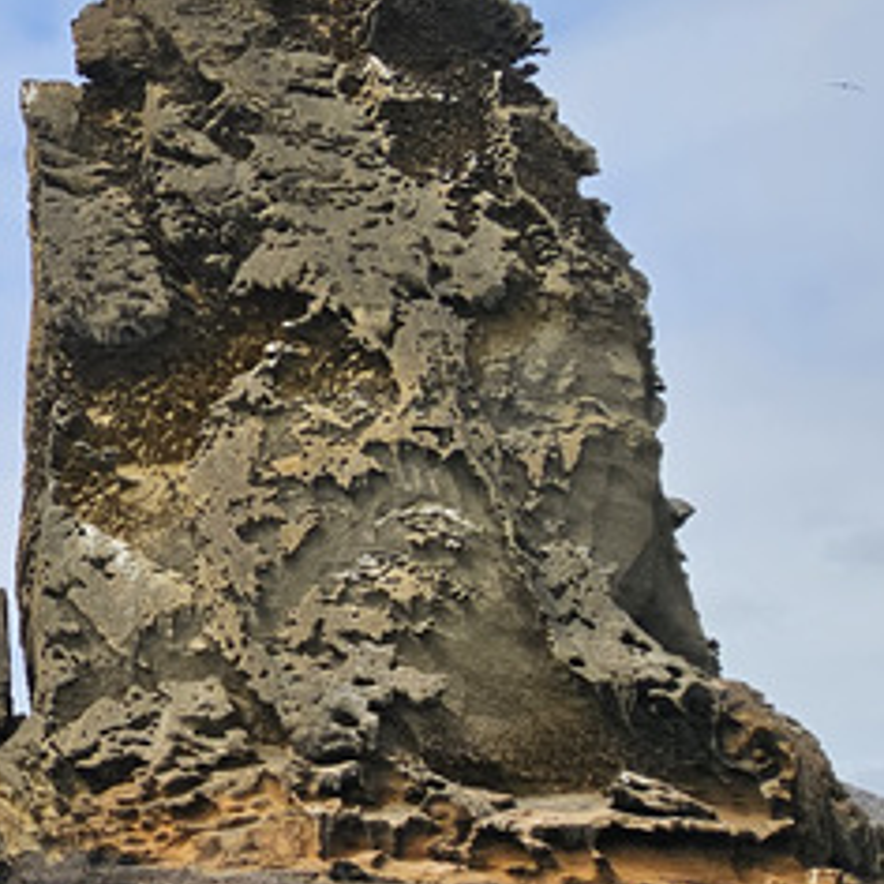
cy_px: 356
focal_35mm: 39
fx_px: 1127
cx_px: -360
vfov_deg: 42.6
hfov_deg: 30.1
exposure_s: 1/3707
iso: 50
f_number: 2.2
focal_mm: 2.2
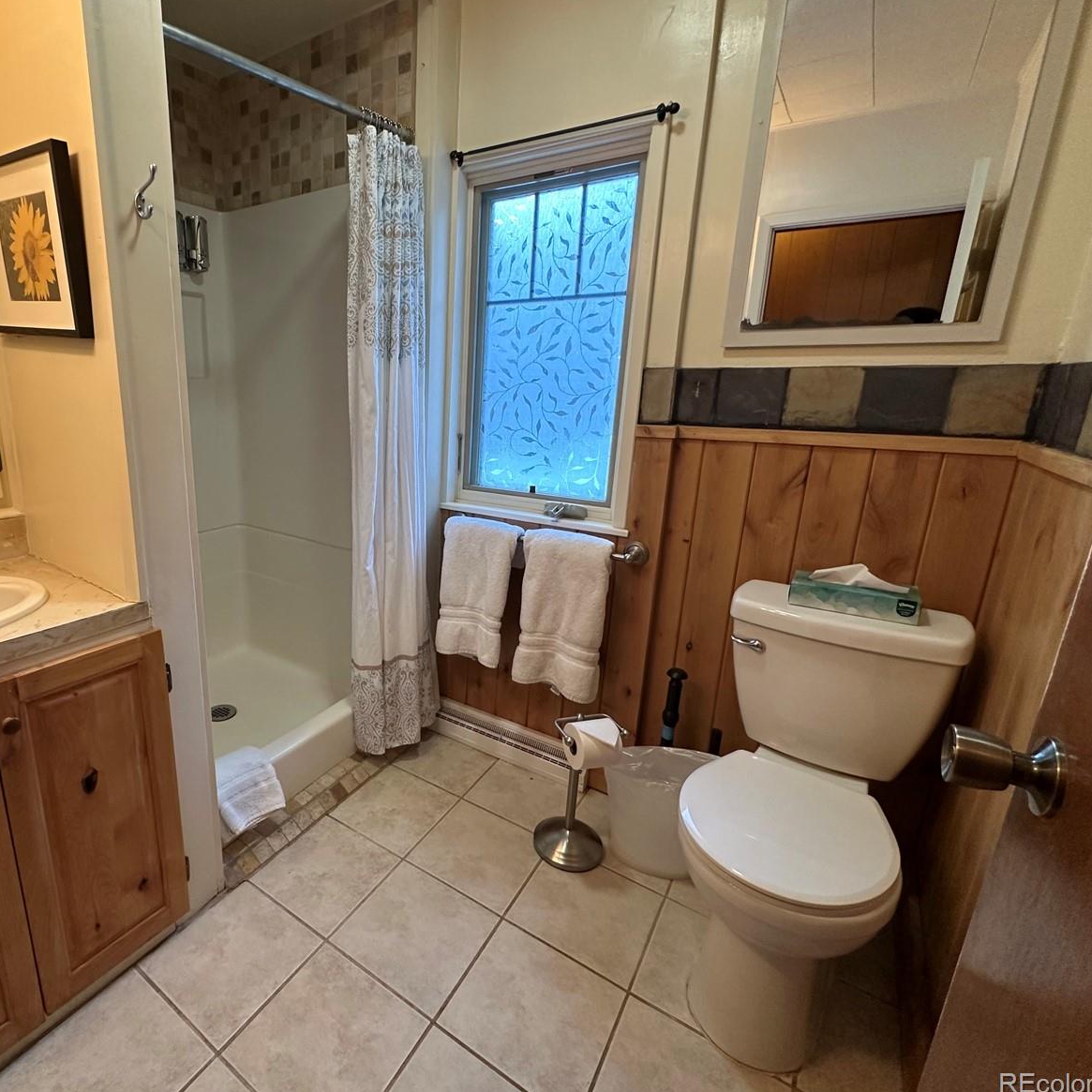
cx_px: 401
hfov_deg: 82.2
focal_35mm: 17
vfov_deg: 84.0
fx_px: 607
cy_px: 541
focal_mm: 2.22
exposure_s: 1/60
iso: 320
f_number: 2.2
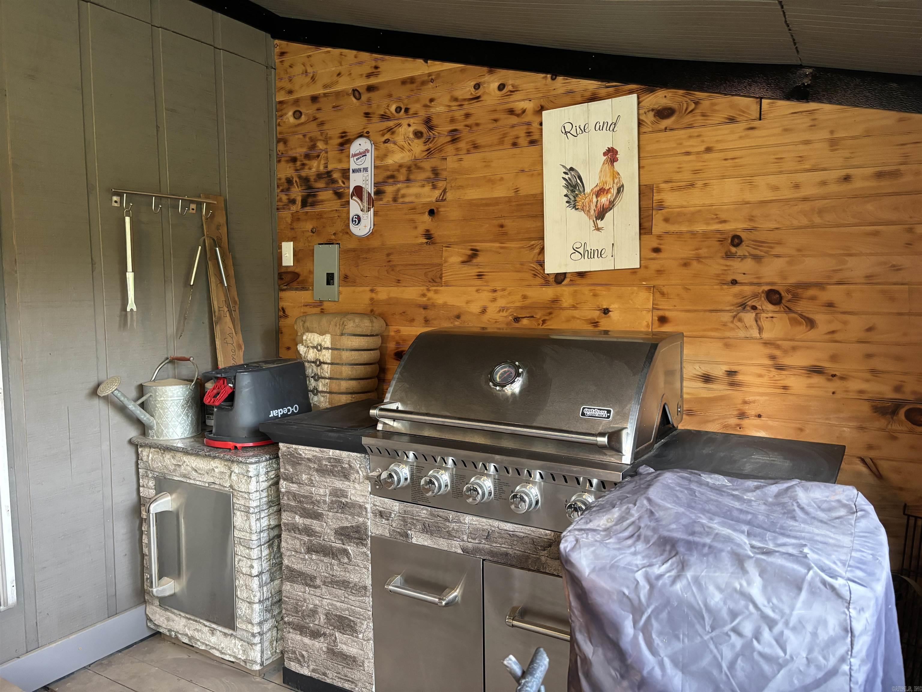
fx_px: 693
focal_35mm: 26
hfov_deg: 67.3
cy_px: 346
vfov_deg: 53.1
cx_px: 461
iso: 400
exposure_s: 1/60
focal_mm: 5.96
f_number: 1.6
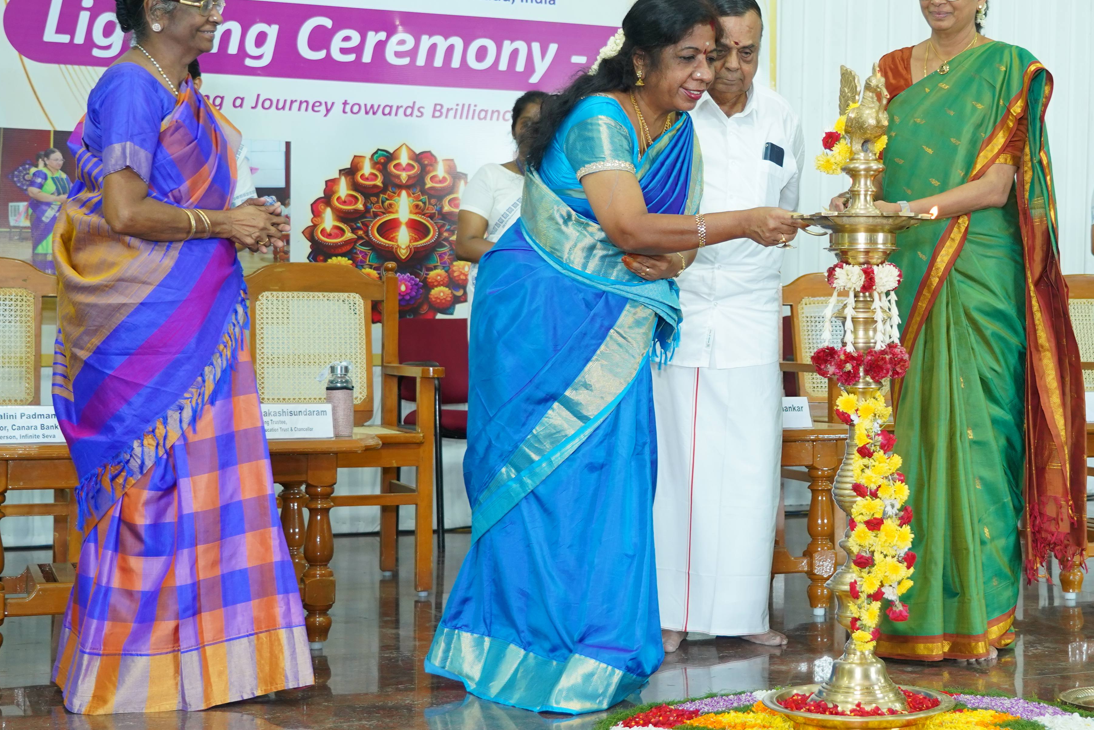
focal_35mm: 63
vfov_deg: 21.5
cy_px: 281
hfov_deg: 31.3
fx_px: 1914
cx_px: 826
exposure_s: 1/160
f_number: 4
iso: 640
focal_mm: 38
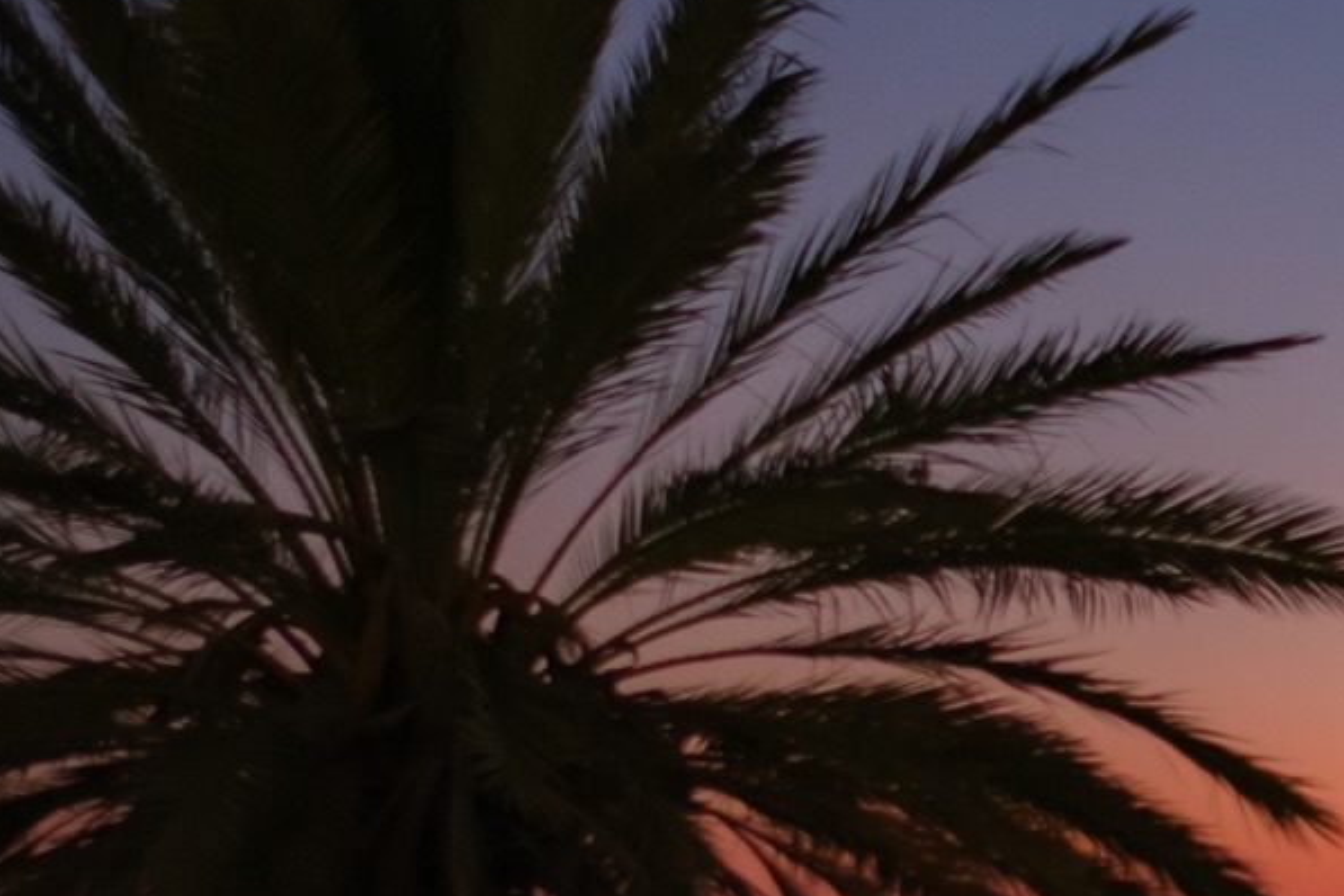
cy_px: 1083
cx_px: 1749
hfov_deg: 14.5
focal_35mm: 135
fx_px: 5040
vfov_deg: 10.0
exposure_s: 1/125
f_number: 1.4
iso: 2000
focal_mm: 23
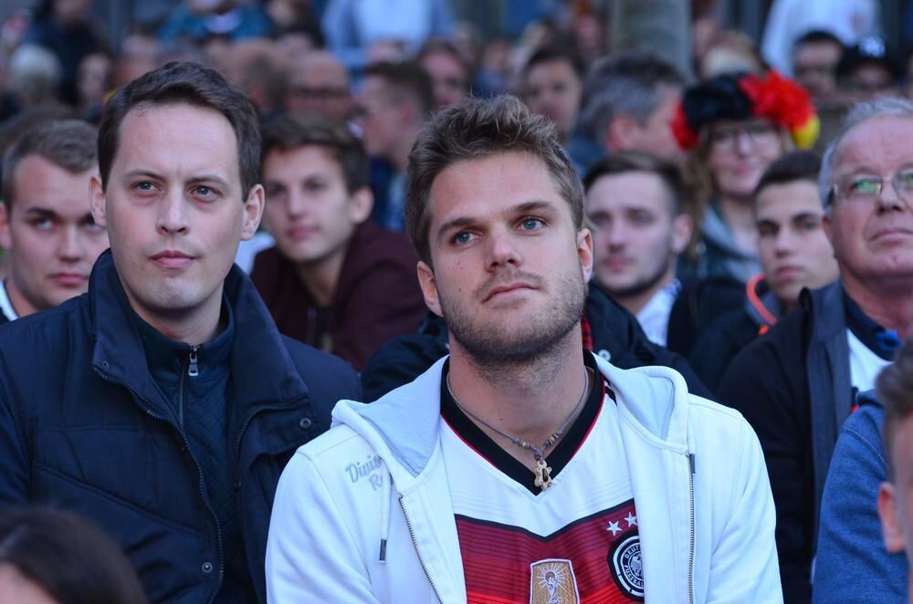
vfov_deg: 8.1
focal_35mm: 168
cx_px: 456
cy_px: 302
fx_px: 4251
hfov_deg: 12.3
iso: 800
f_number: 4.8
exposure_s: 1/100
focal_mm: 112
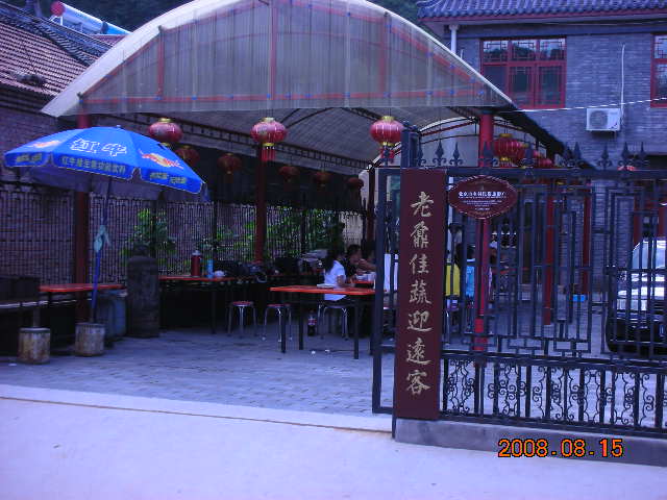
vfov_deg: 27.5
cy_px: 250
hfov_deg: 36.2
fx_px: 1021
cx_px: 334
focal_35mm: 53
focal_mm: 8.8
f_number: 3.7
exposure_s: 1/131
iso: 50
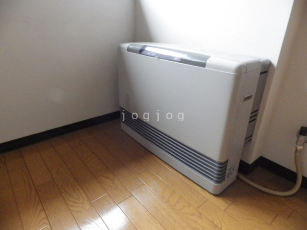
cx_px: 154
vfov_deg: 61.1
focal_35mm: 22
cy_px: 115
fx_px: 195
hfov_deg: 76.4
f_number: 3.1
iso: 800
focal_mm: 4
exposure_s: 1/45
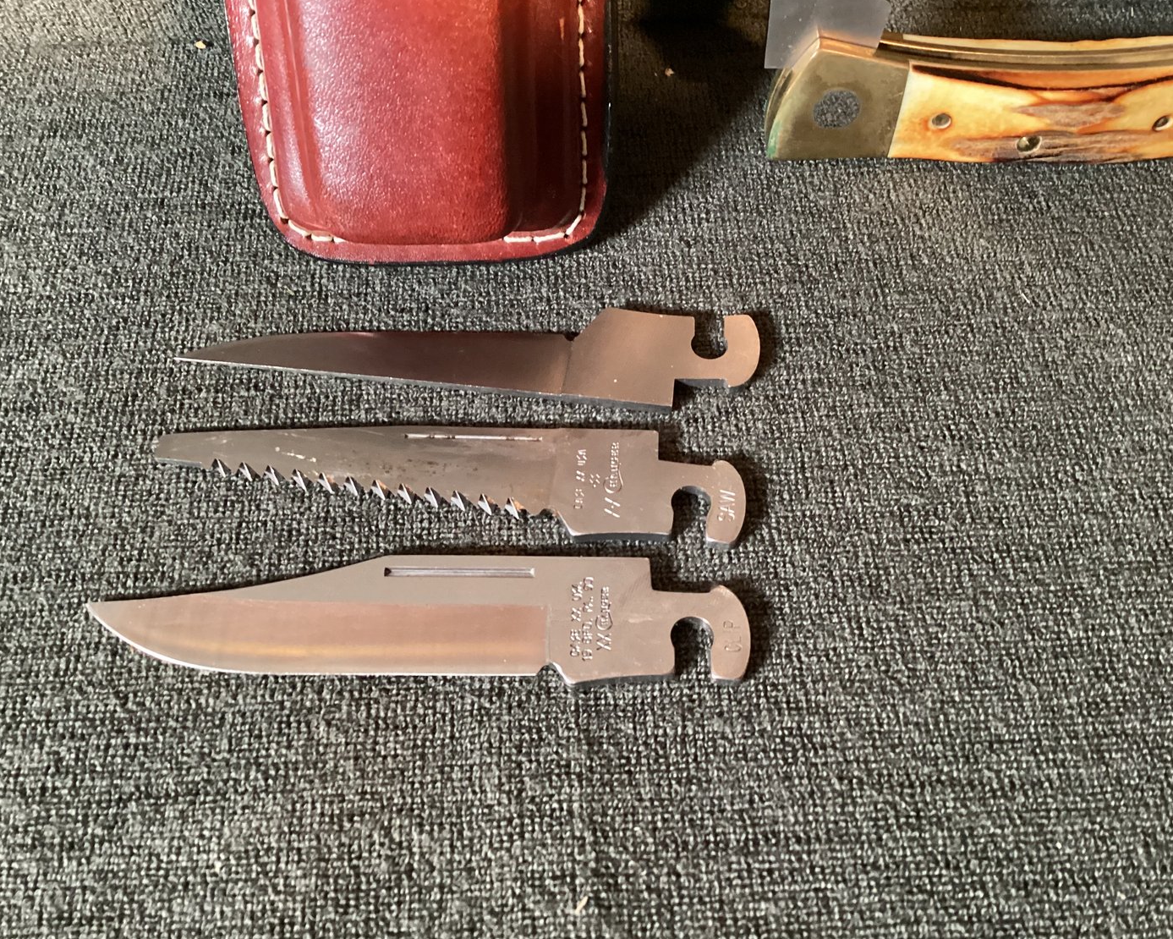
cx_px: 583
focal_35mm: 33
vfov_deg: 44.6
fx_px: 1146
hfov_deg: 54.2
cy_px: 475
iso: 640
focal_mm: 3.3
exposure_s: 1/30
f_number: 2.4
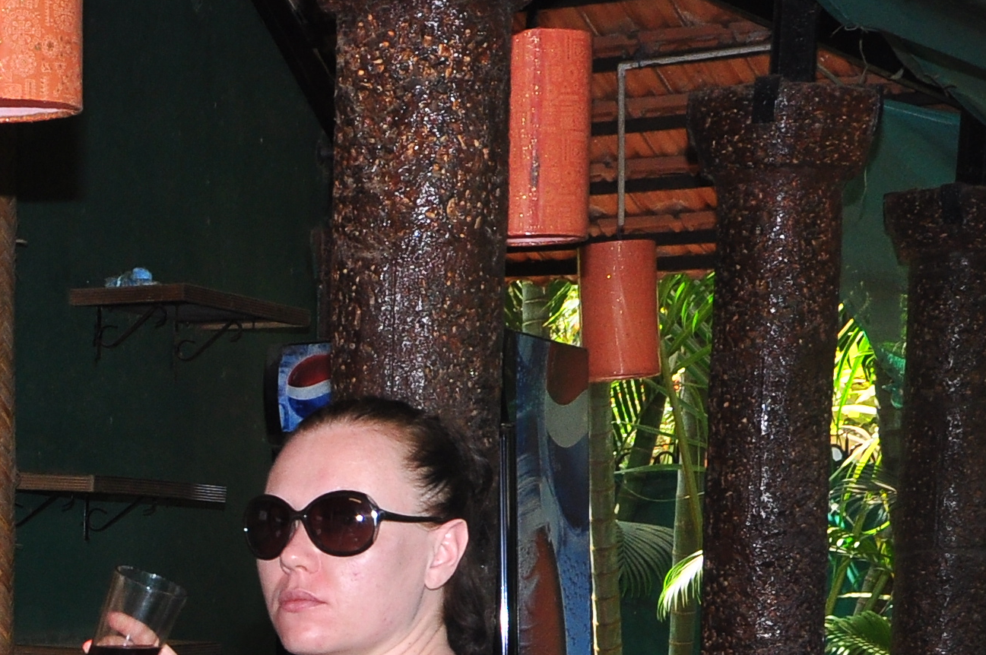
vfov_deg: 11.2
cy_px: 876
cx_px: -397
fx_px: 3256
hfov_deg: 16.1
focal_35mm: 119
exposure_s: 1/125
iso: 320
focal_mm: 24
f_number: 7.1
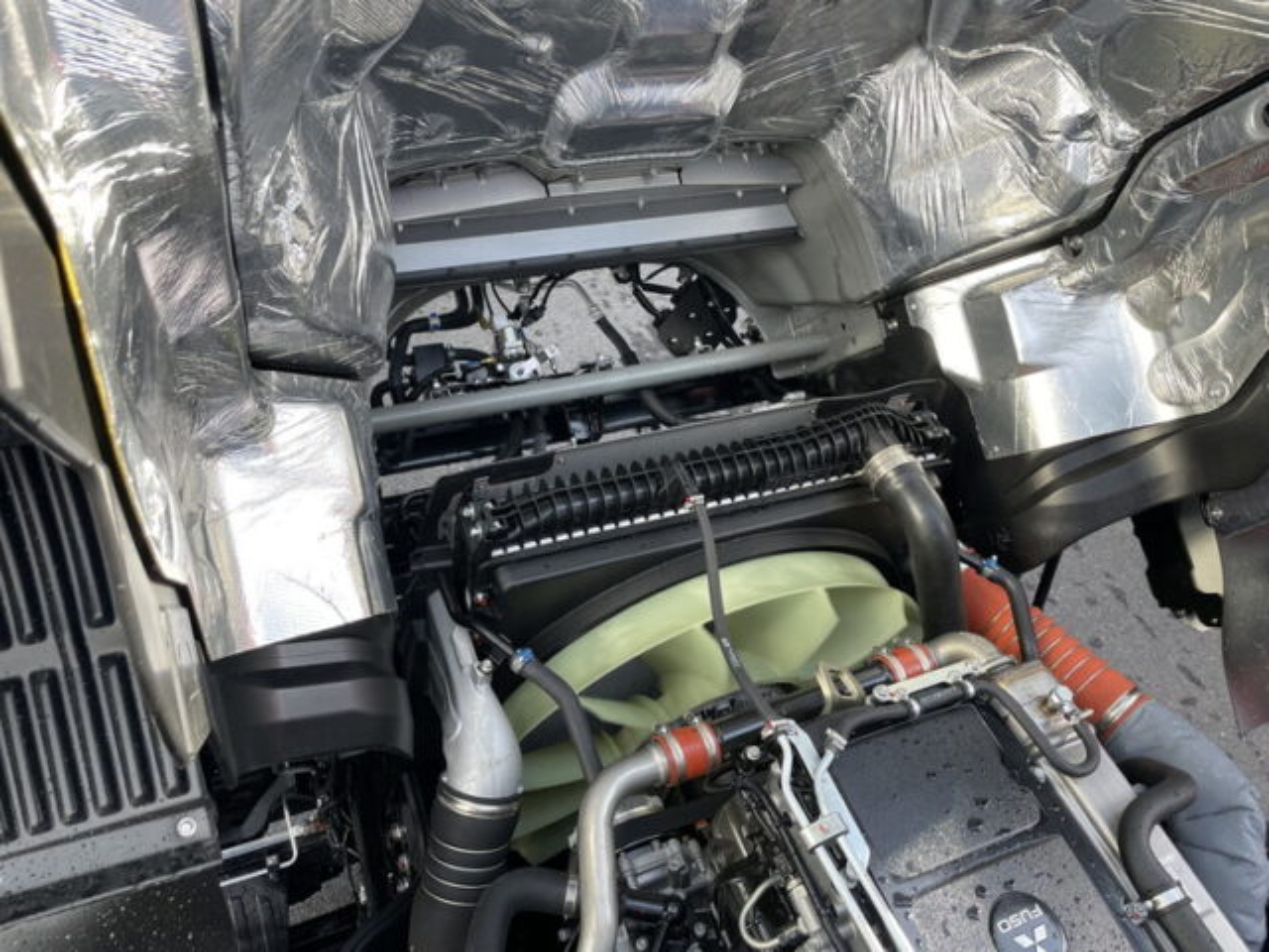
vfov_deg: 53.1
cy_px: 476
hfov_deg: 67.3
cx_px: 634
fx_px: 953
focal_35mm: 26
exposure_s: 1/246
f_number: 1.6
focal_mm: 4.2
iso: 32
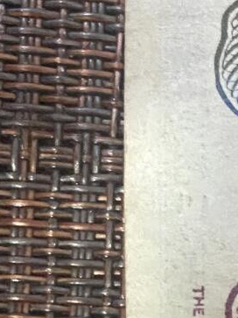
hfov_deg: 10.3
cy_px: 466
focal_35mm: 129
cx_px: 518
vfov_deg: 14.4
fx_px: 1183
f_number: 1.8
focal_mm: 4.25
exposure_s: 1/50
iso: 400
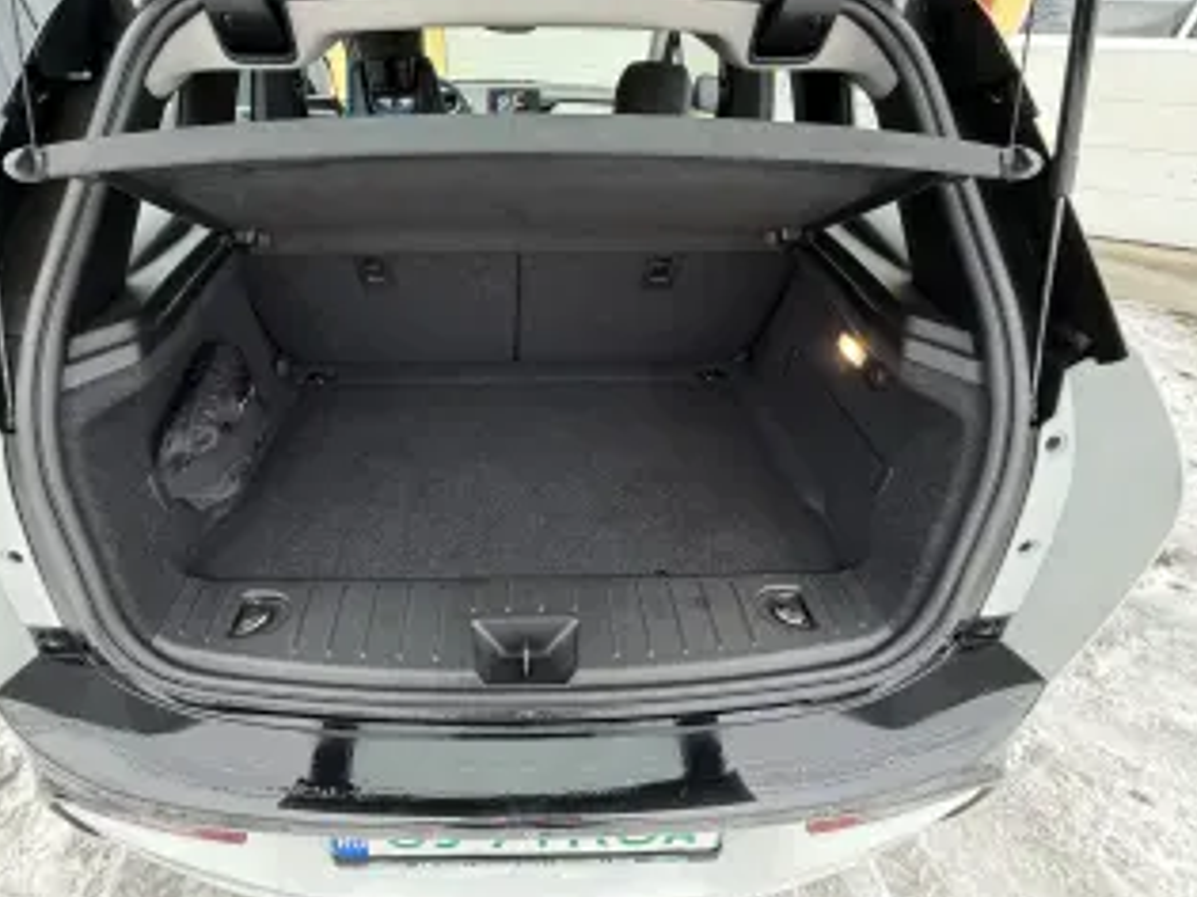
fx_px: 553
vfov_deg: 78.0
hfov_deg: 94.0
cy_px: 418
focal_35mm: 16
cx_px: 521
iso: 320
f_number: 2.2
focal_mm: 2.22
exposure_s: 1/96
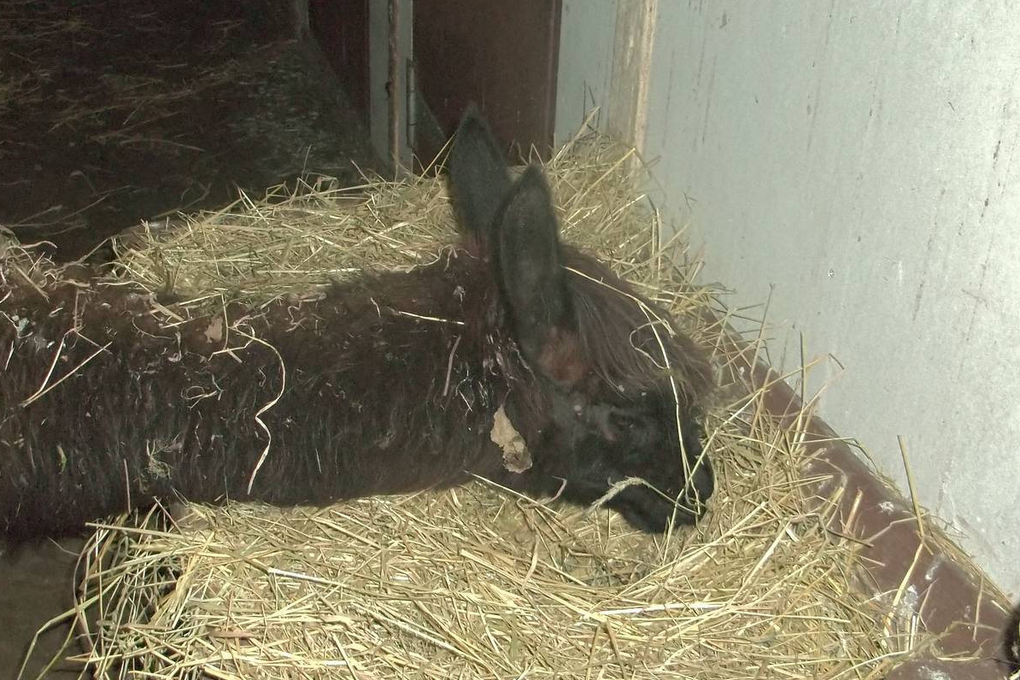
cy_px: 304
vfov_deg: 29.2
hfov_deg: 42.5
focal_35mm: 46
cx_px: 390
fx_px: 1303
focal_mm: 5.9
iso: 320
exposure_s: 1/30
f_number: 3.3
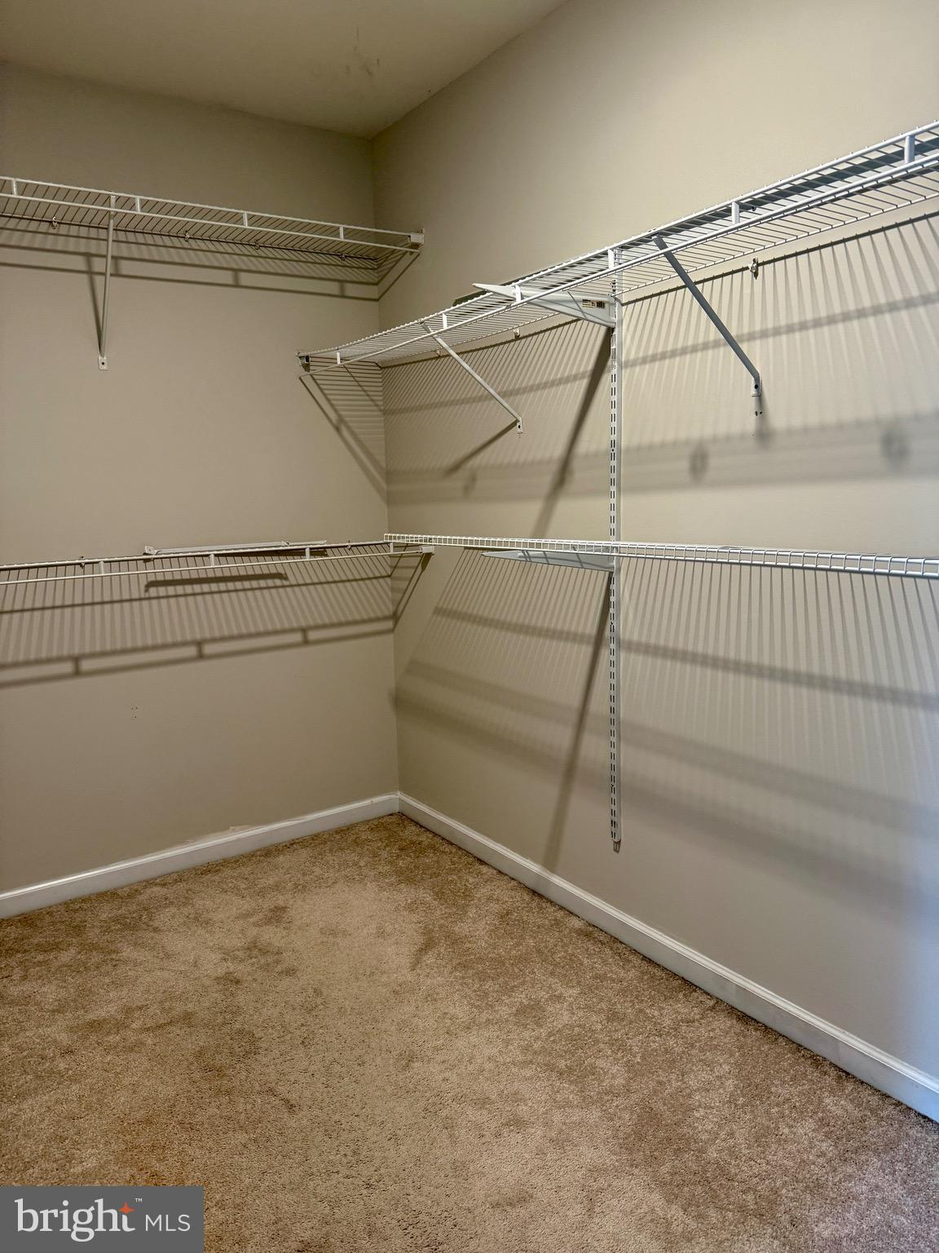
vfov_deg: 71.6
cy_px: 626
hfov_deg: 56.8
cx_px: 470
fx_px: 868
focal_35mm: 24
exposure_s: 1/60
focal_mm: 6.76
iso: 200
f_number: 1.78
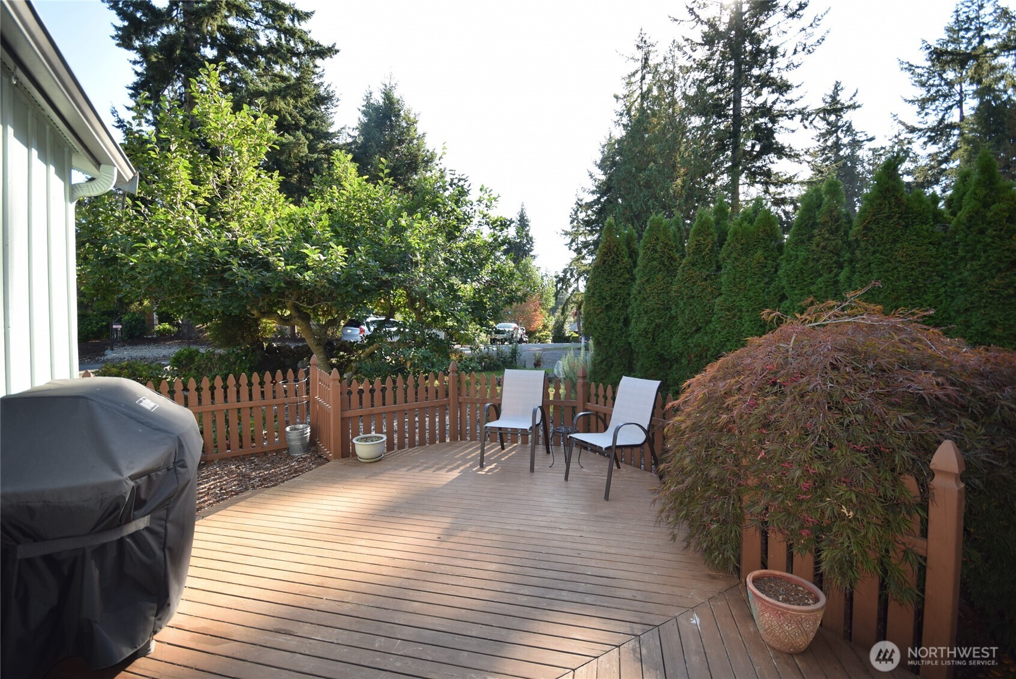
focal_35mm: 15
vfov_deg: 77.4
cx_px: 508
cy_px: 340
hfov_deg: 100.4
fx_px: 424
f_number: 5.6
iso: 160
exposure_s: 1/125
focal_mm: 10
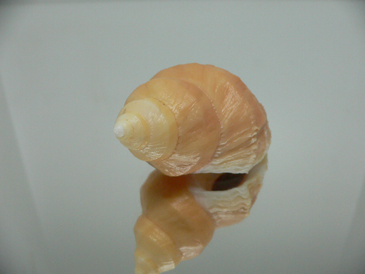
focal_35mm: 35
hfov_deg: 52.6
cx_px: 182
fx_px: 369
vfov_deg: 40.7
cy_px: 137
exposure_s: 1/60
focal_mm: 4.6
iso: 200
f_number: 2.8
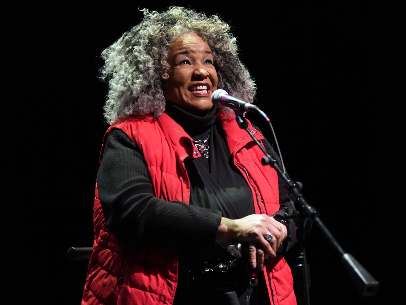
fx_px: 1994
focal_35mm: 170
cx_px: 220
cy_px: 153
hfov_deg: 11.6
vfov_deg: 8.7
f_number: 2.8
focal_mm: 156
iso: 3200
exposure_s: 1/250
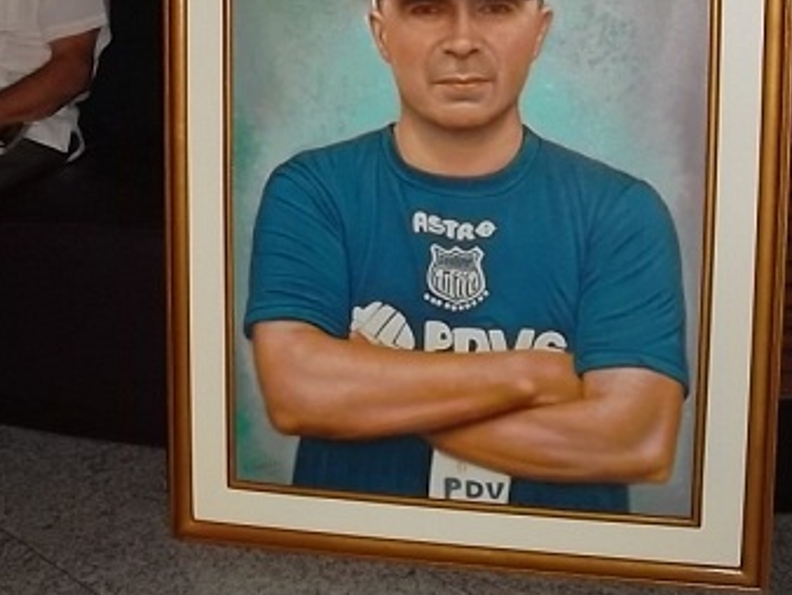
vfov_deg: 18.8
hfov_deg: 24.9
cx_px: 293
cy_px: 124
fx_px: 1786
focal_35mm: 78
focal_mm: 7.8
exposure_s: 1/52
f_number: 4.5
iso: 320
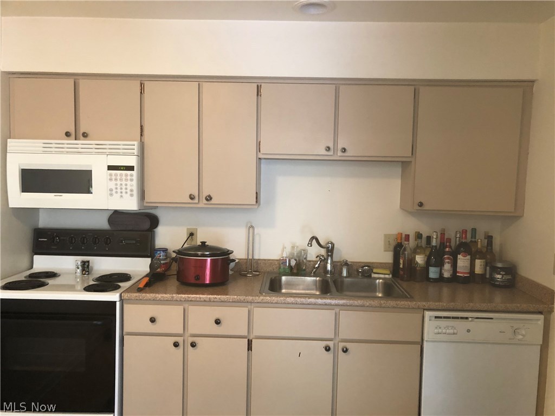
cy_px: 208
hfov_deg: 63.4
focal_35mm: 28
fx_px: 449
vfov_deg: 49.7
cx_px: 278
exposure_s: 1/15
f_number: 1.8
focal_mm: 4
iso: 64
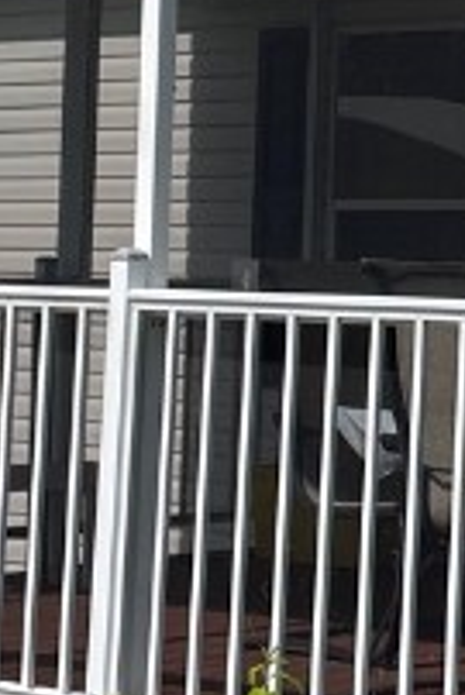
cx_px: 792
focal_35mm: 137
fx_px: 2650
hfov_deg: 9.6
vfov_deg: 14.8
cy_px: 114
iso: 32
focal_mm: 4.2
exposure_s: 1/5556
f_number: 1.6
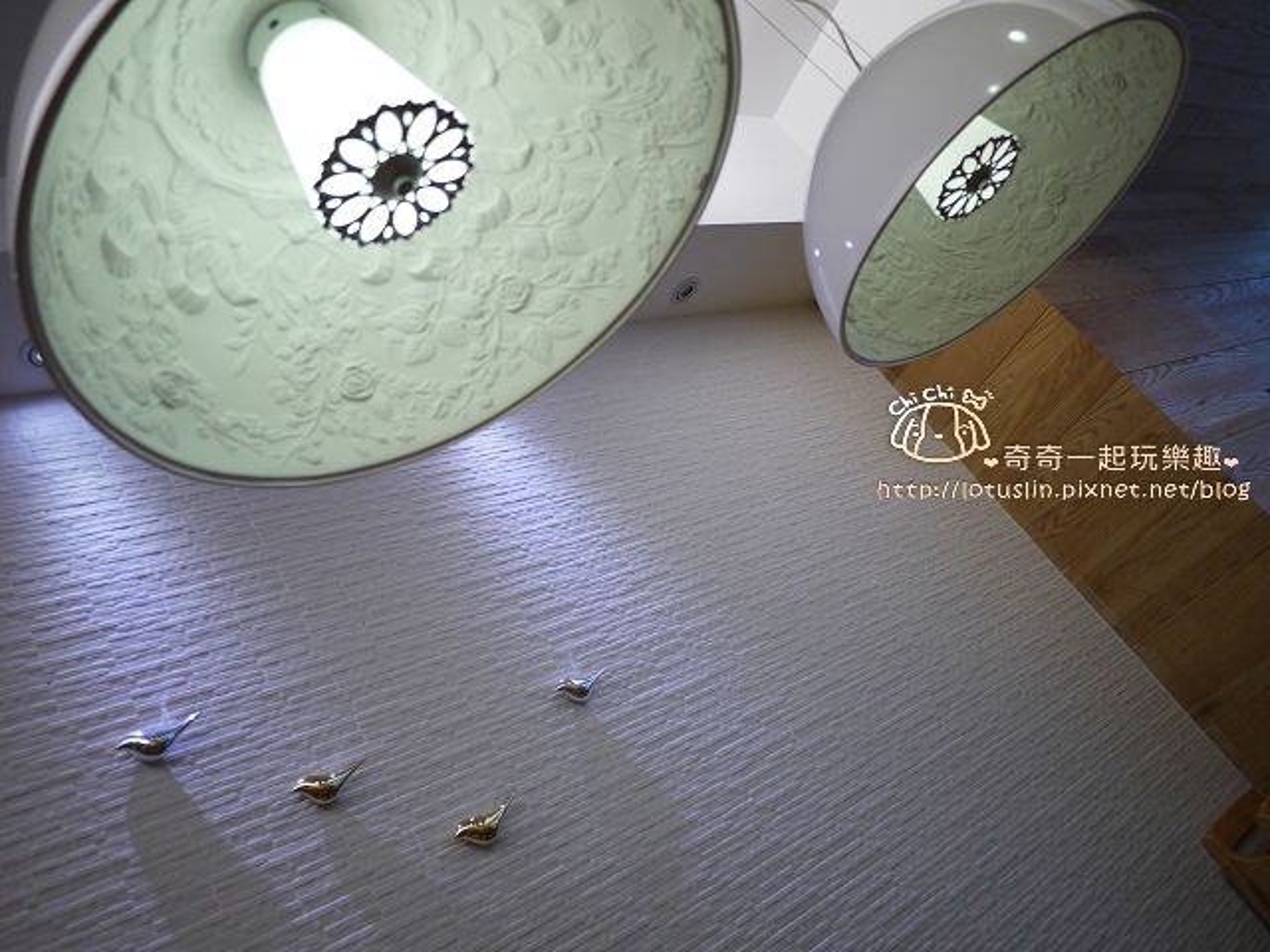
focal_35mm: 28
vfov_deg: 49.7
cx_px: 635
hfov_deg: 63.4
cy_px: 476
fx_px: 1027
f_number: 2.5
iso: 200
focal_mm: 14
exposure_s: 1/60
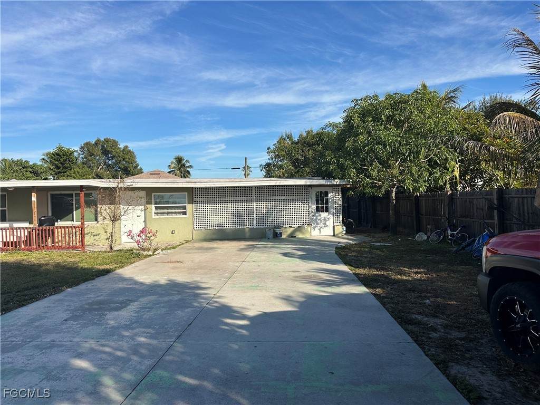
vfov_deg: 56.8
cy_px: 202
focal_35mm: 24
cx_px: 270
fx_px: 374
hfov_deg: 71.6
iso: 80
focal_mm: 6.86
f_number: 1.78
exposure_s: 1/3597
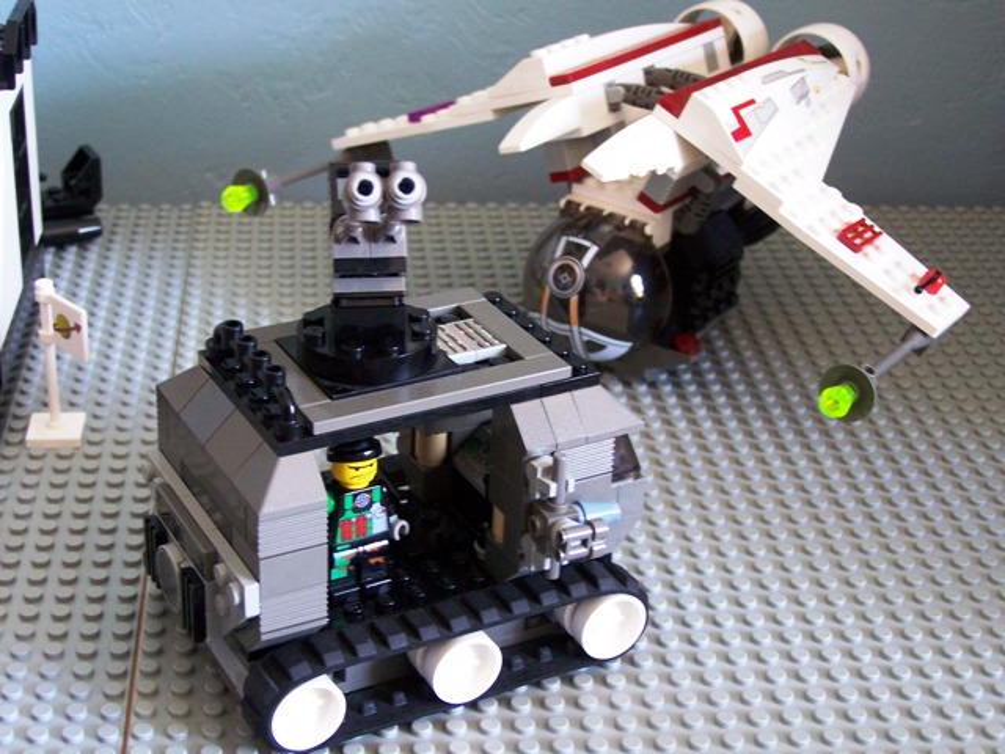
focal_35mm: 64
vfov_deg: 22.9
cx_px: 502
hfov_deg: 30.3
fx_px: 1858
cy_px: 377
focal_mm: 10.7
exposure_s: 1/8
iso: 140
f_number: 3.2
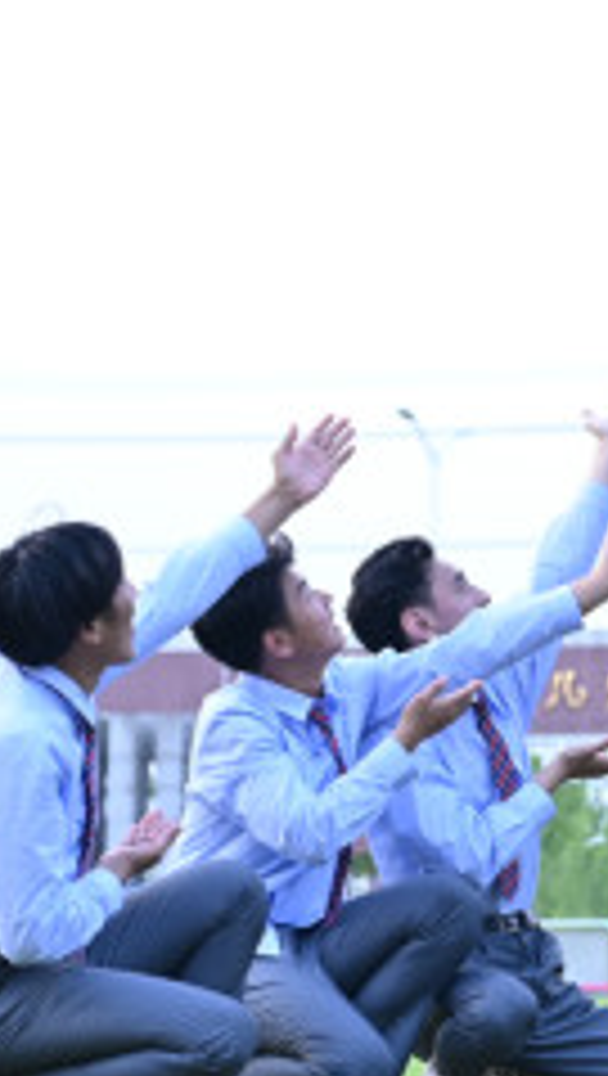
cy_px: 268
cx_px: 1063
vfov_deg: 13.1
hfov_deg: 7.2
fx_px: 4686
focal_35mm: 164
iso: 250
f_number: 3.2
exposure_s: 1/200
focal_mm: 50
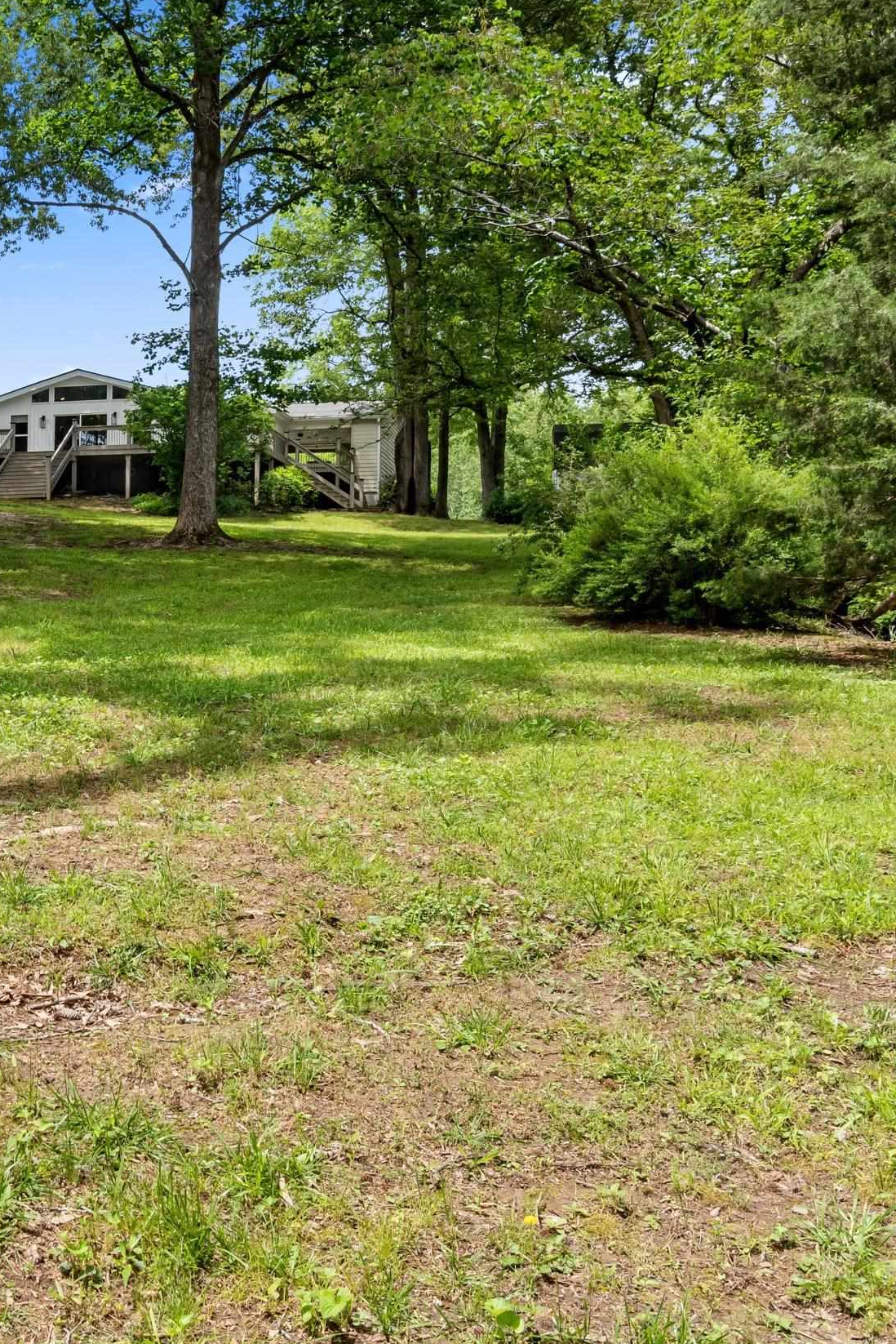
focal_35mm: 41
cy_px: 675
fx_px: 1530
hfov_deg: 30.5
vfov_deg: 47.4
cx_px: 16
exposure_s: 1/250
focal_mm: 18
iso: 250
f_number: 8
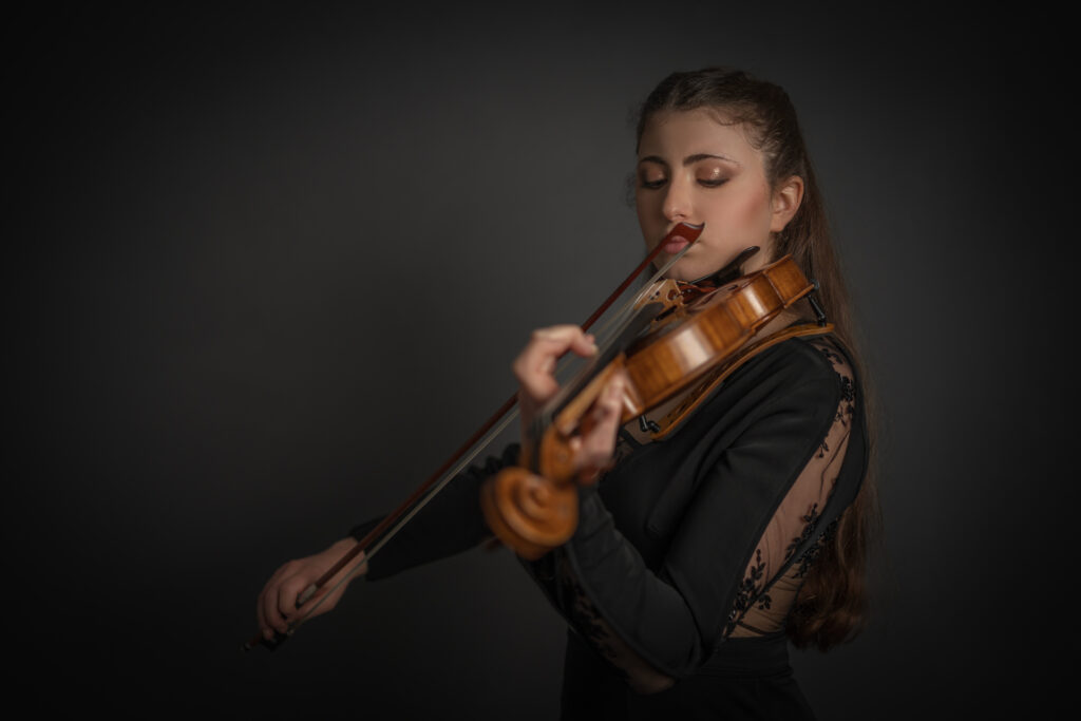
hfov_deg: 54.4
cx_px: 540
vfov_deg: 37.9
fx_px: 1051
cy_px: 360
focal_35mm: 35
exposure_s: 1/250
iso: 100
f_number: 1.8
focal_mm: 35
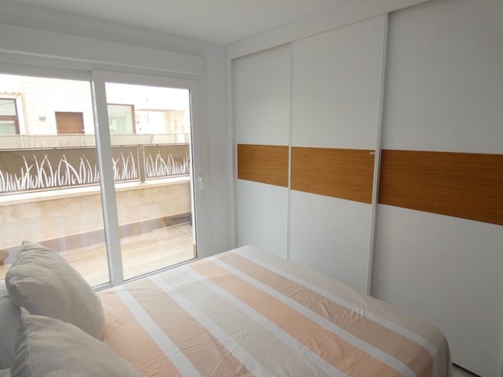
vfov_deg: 65.9
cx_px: 252
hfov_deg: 81.8
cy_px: 188
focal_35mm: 20
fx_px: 290
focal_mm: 3.6
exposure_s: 1/100
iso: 80
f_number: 2.8
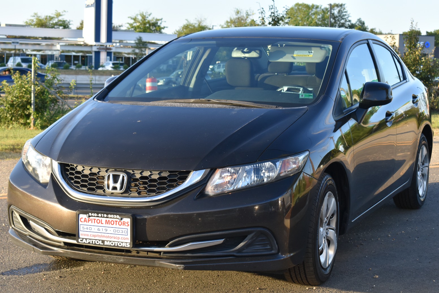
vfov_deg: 18.2
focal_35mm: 75
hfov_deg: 27.0
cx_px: 224
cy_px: 152
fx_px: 915
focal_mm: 48
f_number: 7.1
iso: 400
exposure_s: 1/200
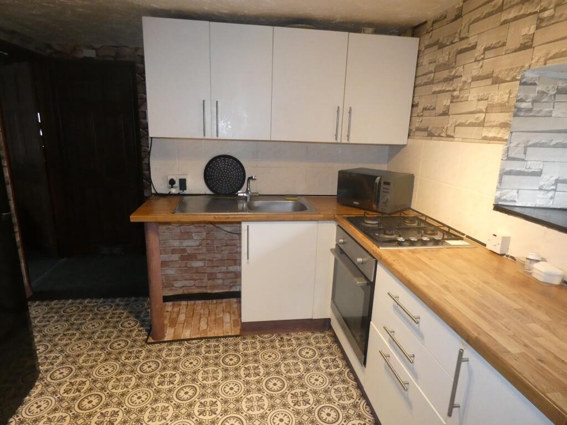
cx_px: 284
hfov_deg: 81.7
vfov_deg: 66.0
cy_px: 212
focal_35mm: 20
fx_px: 328
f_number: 2.8
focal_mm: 3.6
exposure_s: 1/60
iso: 800
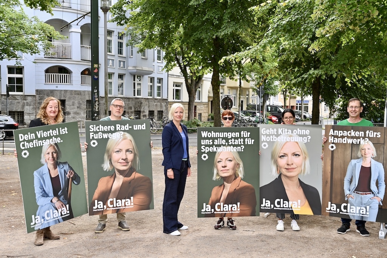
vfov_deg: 29.9
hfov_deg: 43.6
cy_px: 129
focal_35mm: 45
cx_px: 194
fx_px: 484
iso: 100
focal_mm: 45
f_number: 5
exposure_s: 1/100
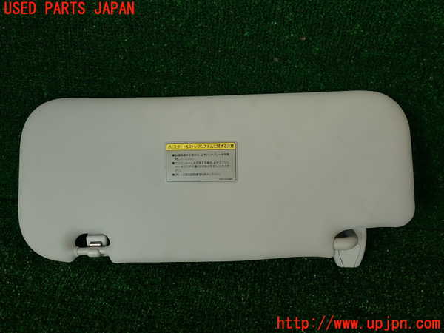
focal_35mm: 32
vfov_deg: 44.2
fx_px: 410
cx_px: 222
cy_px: 166
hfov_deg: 56.8
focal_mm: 5.79
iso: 100
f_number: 3.2
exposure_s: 1/160
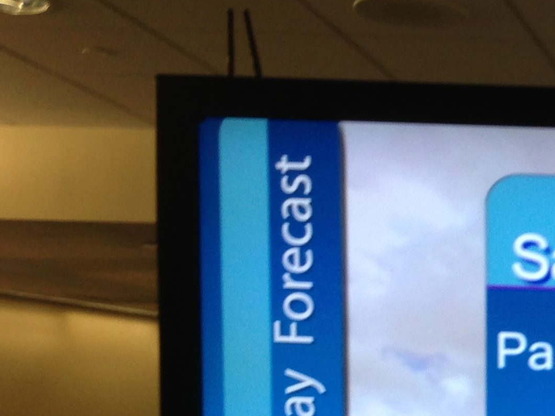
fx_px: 1620
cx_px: 818
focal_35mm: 101
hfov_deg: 17.6
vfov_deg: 14.1
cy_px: 539
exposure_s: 1/40
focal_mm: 4.13
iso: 50
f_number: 2.4
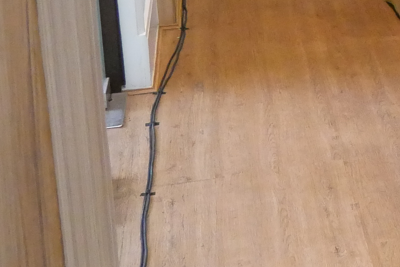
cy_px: -101
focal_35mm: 103
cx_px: 832
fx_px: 1145
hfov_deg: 15.3
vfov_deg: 12.8
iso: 3200
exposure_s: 1/125
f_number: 3.5
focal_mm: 12
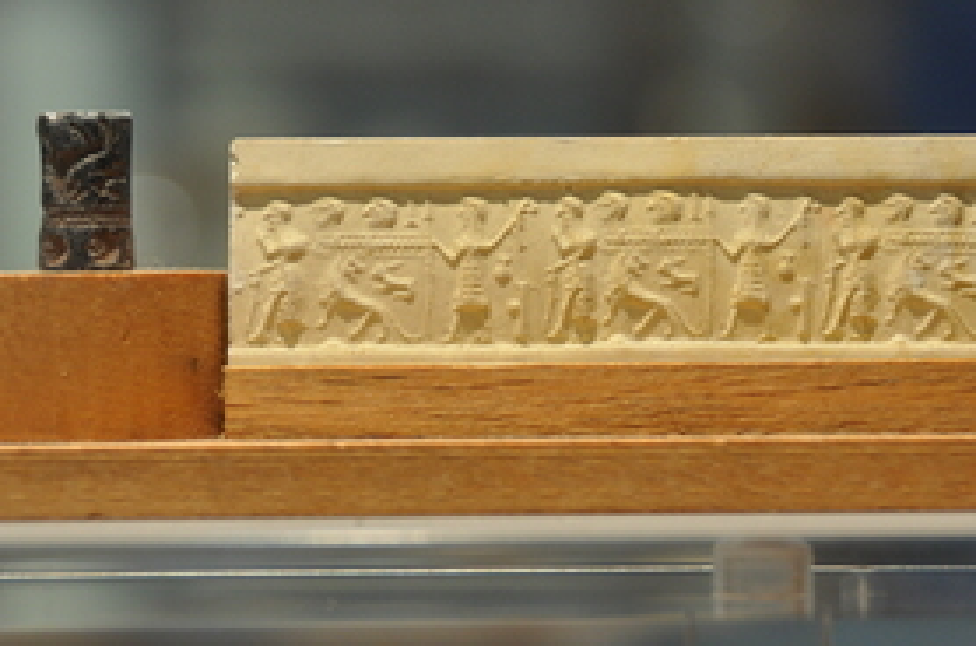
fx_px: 5139
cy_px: 260
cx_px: 541
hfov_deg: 10.8
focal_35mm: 190
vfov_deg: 7.2
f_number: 5
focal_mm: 80
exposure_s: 1/50
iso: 800
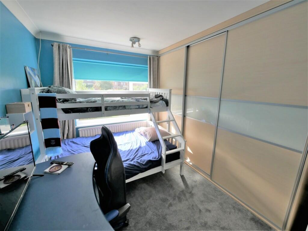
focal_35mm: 14
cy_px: 116
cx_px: 154
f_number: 4
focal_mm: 7
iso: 200
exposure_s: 1/125
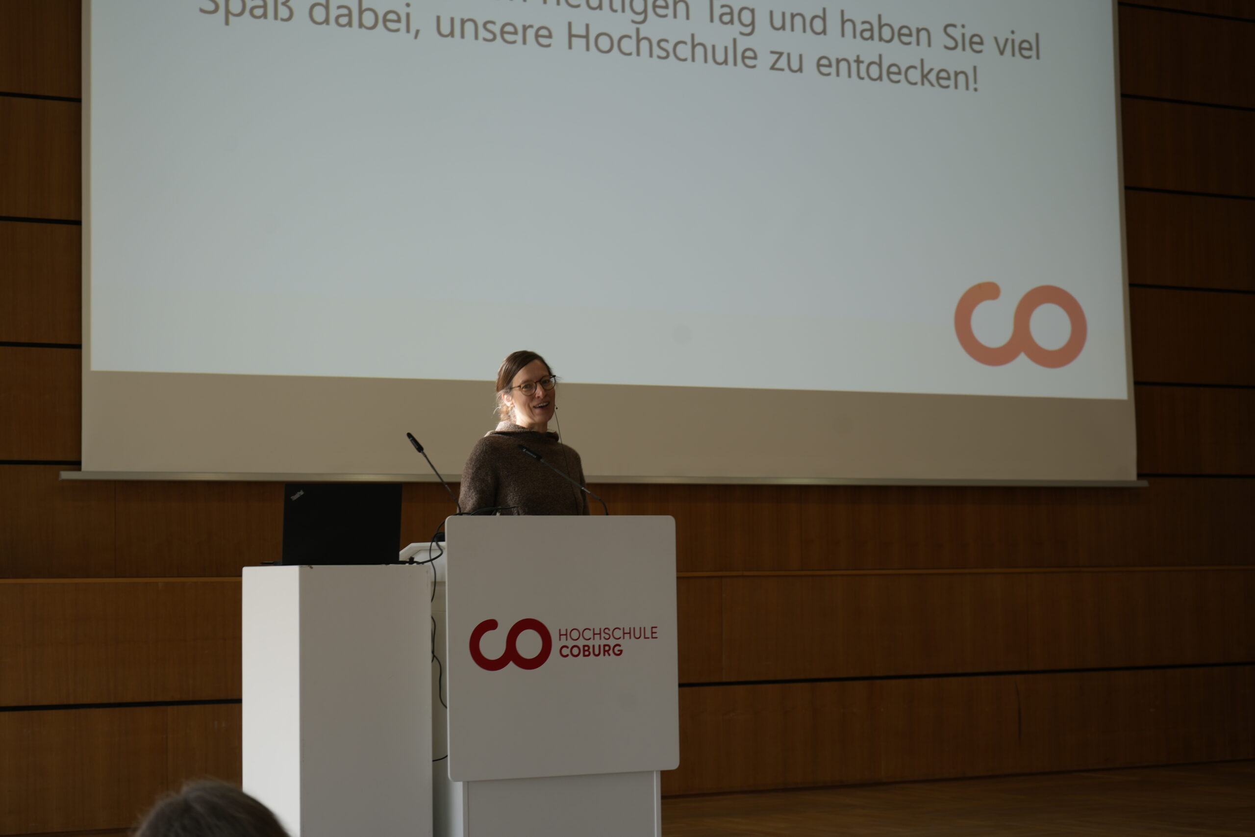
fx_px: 2440
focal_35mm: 70
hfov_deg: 28.8
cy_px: 418
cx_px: 628
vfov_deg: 19.5
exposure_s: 1/50
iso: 100
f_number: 5.6
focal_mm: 70
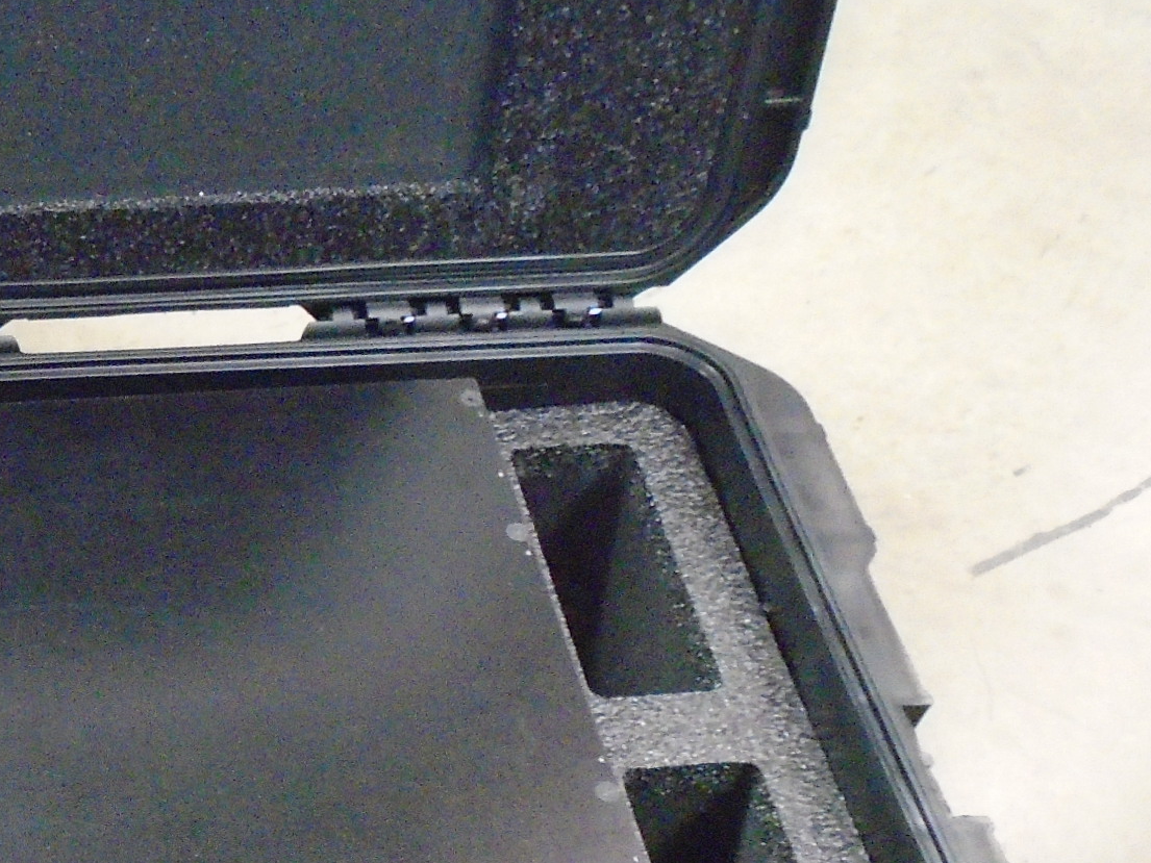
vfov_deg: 23.0
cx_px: -167
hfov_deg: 28.3
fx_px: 2029
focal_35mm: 61
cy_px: 882
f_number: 3.2
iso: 800
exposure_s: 1/30
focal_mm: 4.6
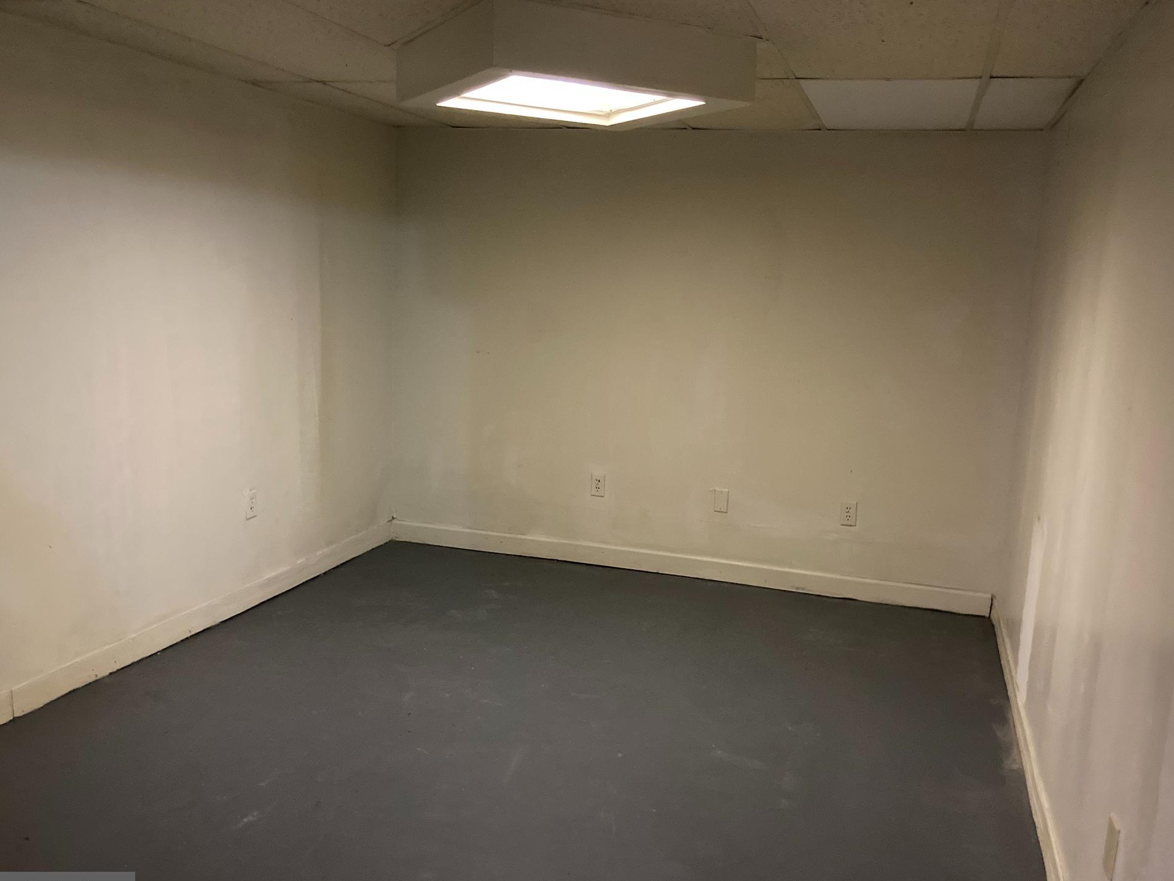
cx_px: 611
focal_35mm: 30
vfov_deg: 46.8
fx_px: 1018
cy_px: 450
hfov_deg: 59.9
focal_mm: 3.99
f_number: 1.8
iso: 640
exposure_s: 1/24
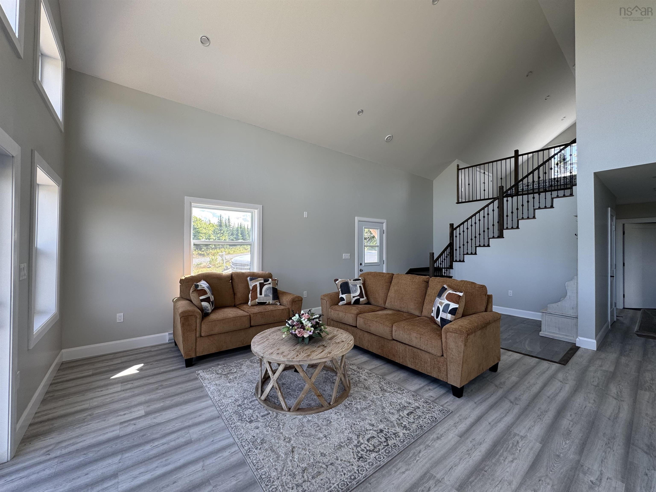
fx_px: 265
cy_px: 246
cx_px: 328
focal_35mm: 14
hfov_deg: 102.1
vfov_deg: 85.7
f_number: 2.2
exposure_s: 1/118
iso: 40
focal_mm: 2.22
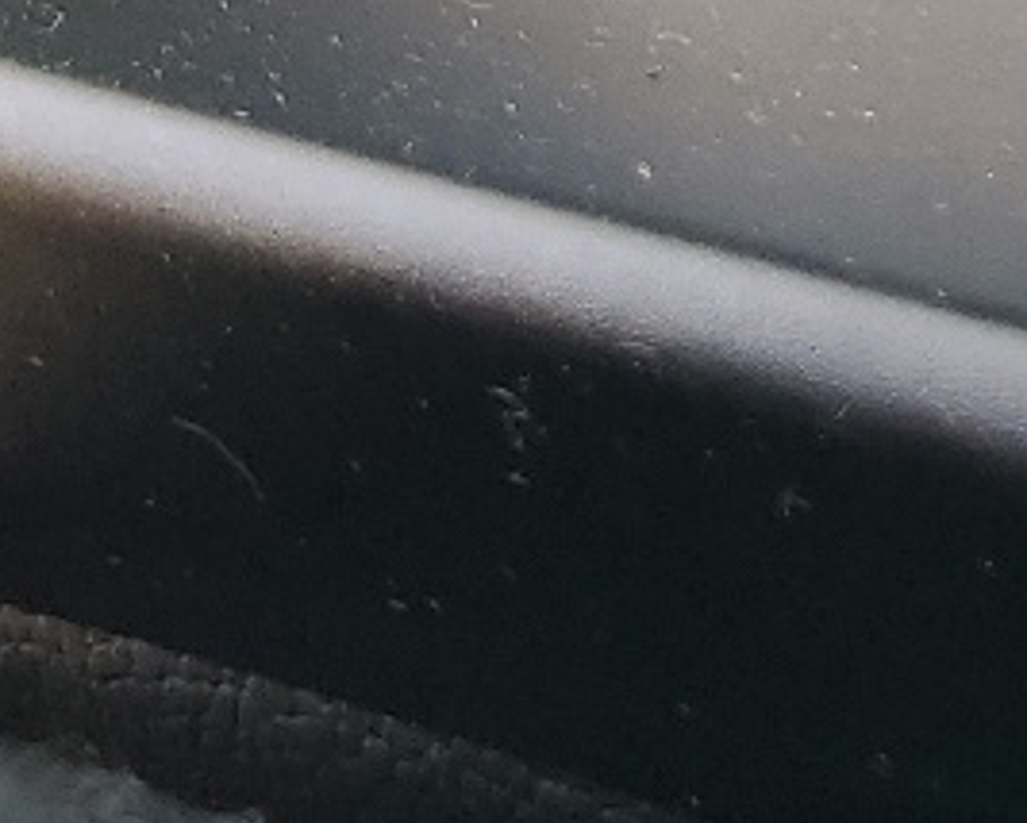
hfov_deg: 11.5
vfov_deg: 9.0
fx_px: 4623
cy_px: -1234
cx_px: 1992
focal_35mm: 152
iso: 50
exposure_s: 1/238
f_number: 1.5
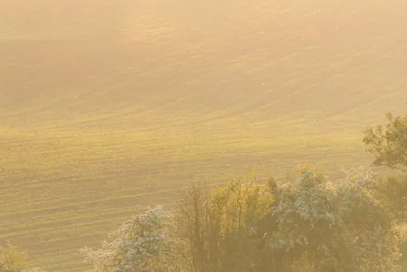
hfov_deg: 3.9
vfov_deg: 2.6
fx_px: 5914
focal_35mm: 523
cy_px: 368
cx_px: -74
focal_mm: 170
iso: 400
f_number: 10
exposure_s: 1/320
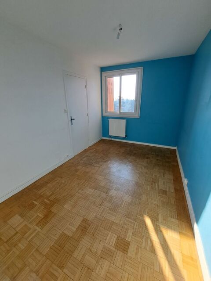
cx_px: 106
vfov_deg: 106.2
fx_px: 106
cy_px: 140
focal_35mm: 13
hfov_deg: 89.9
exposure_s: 1/180
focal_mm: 1.74
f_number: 2.2
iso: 50
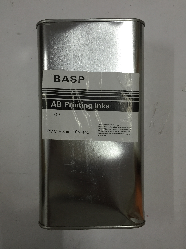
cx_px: 93
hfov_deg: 48.2
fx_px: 208
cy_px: 124
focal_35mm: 29
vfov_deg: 61.7
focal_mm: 4.15
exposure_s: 1/33
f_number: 2.2
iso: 100
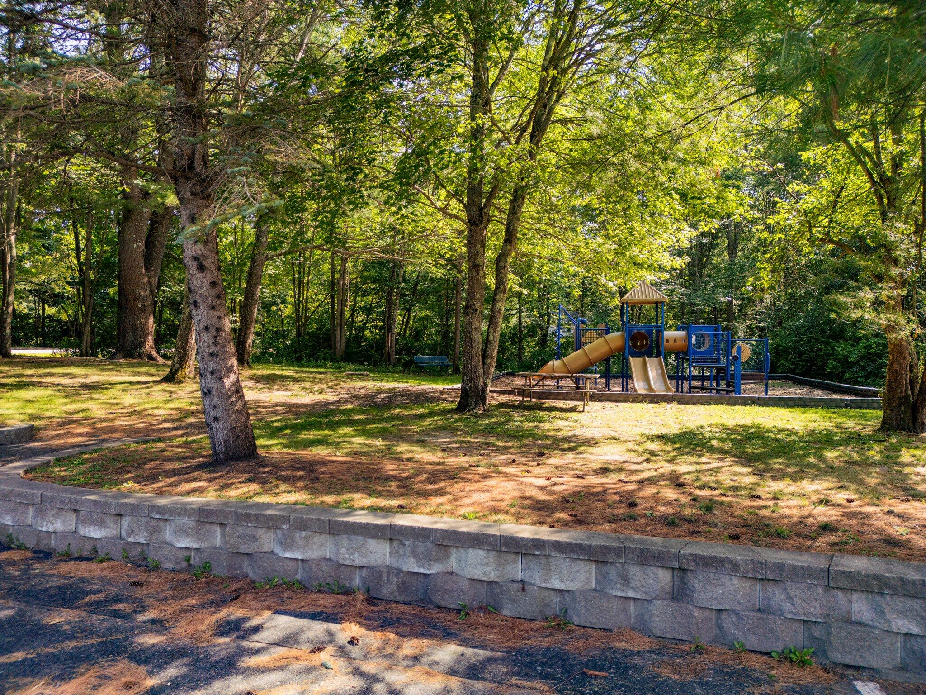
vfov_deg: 56.8
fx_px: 642
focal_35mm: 24
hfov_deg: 71.6
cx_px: 463
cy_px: 348
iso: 100
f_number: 1.7
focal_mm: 6.72
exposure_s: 1/500
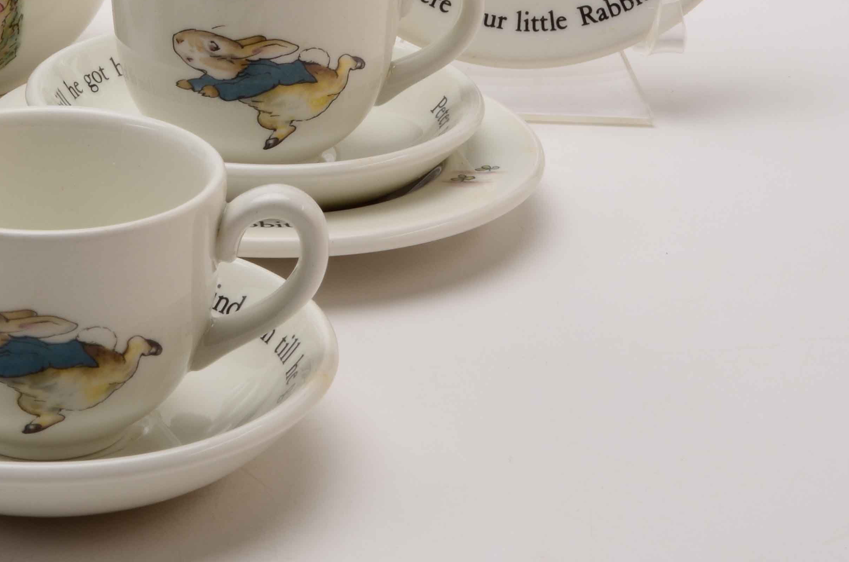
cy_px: 69
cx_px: 48
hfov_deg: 17.4
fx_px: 2730
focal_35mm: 116
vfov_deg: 11.7
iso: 100
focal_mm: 38
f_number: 29
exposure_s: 1/160
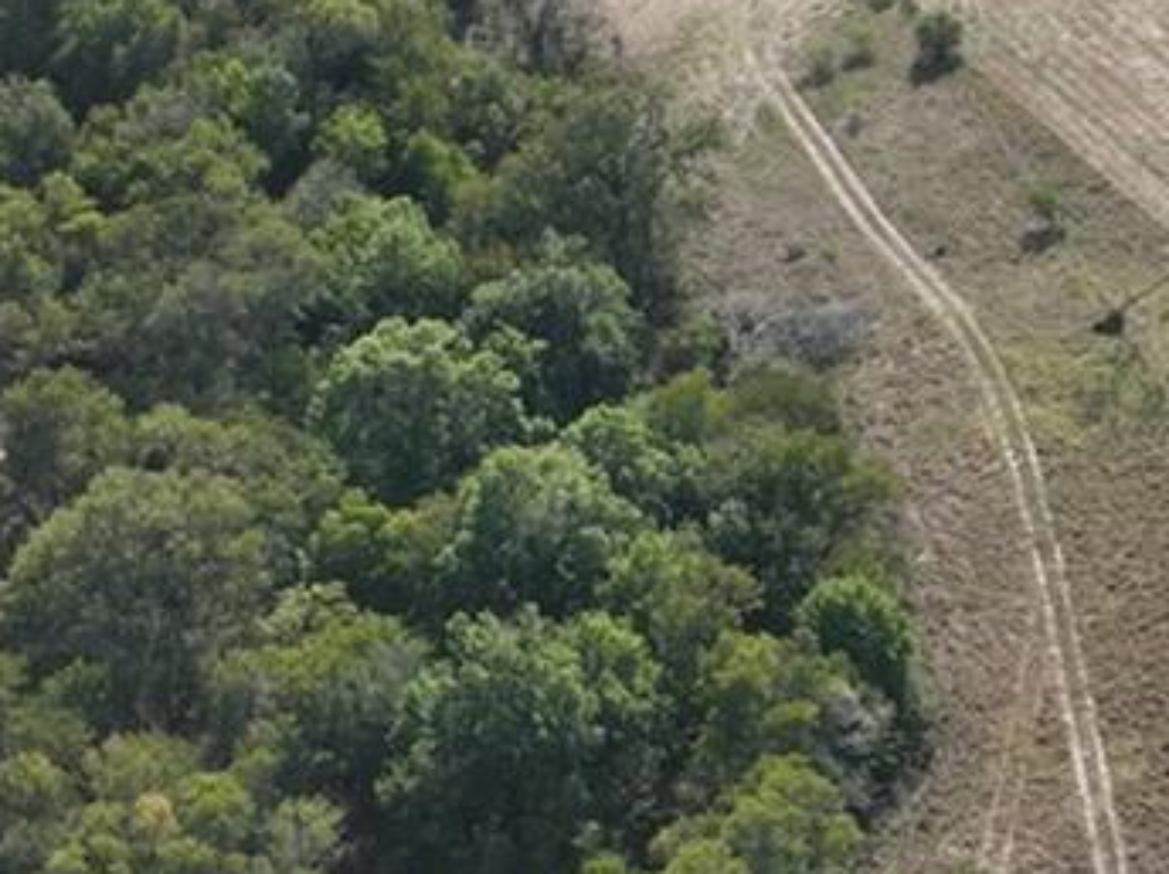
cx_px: 1821
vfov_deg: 10.3
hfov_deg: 13.0
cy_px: 745
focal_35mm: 143
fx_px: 4822
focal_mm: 12.29
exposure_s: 1/1250
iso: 100
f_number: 2.8
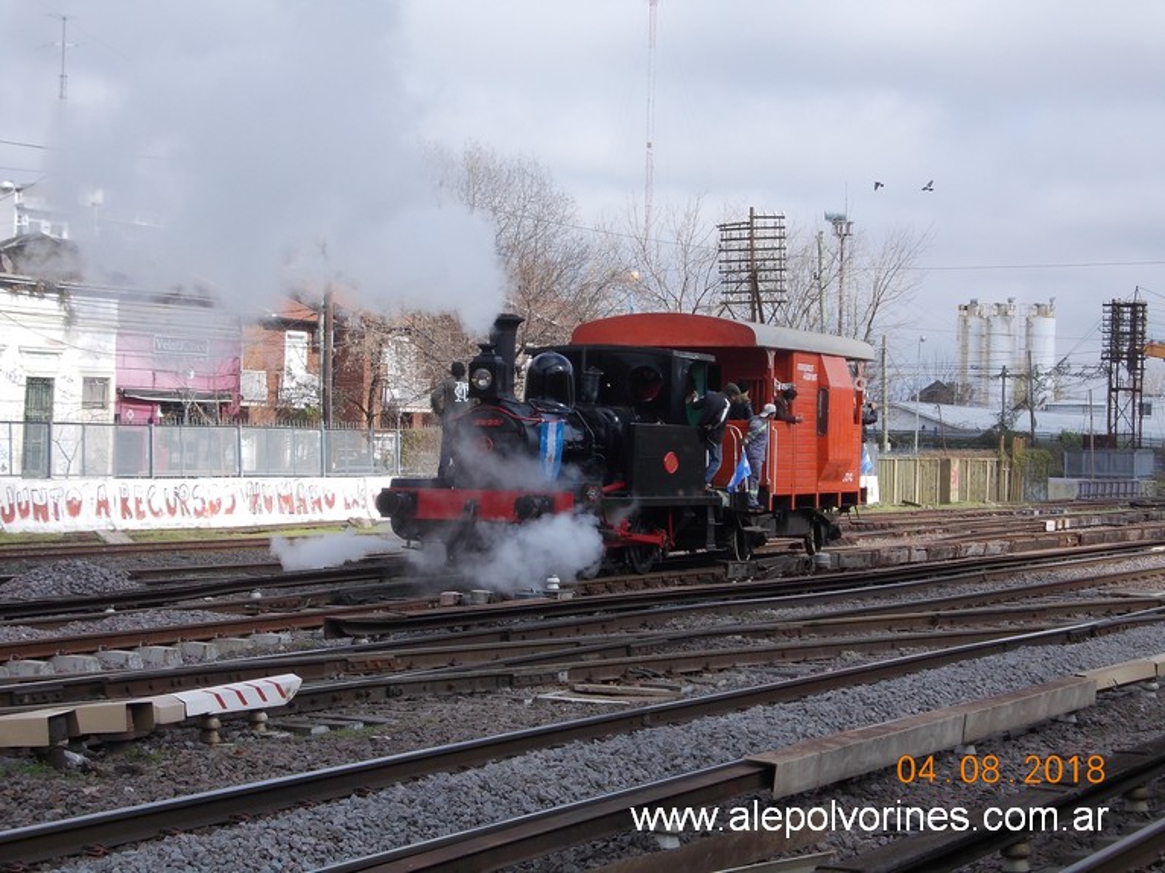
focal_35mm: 82
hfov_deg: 23.8
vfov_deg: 18.0
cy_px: 436
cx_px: 582
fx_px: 2759
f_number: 4.8
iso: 80
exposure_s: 1/400
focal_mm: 11.6
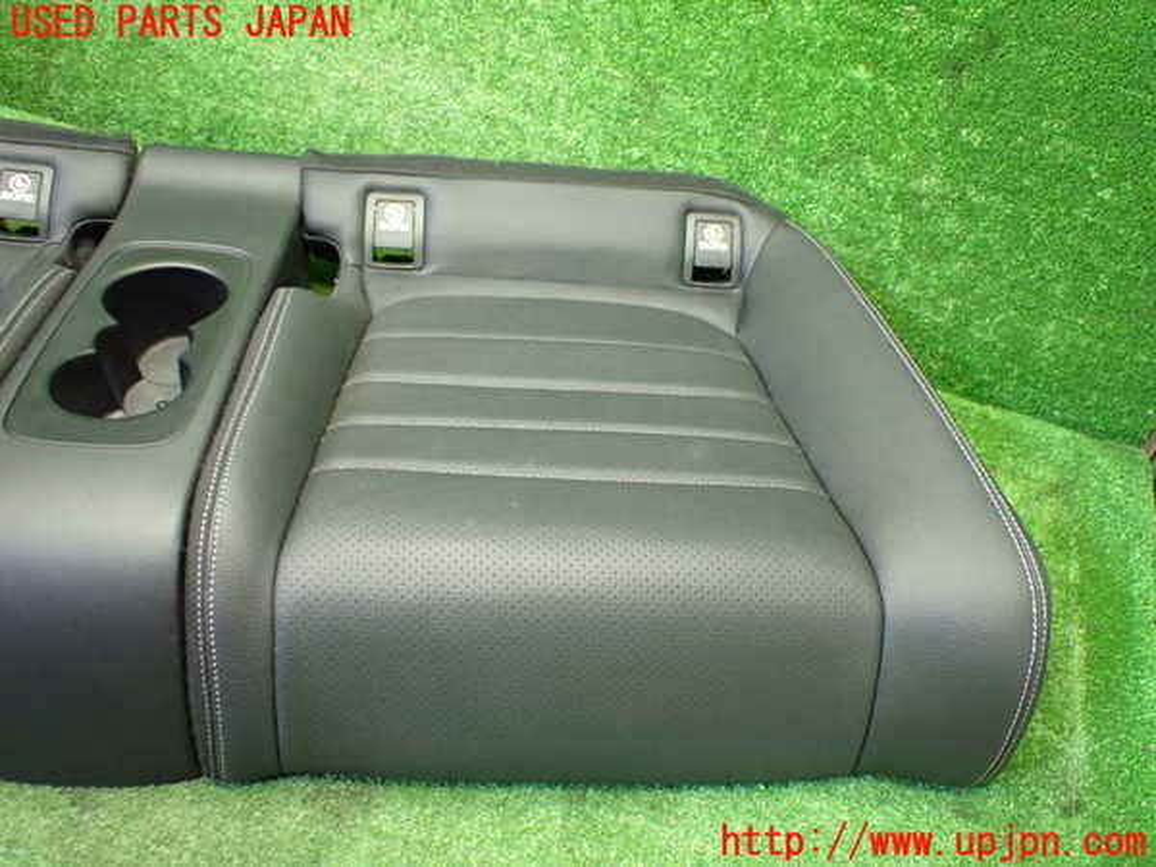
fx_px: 1002
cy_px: 434
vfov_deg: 46.8
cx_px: 578
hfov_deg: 60.0
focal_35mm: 30
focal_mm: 5.4
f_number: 2.3
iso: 800
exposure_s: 1/60
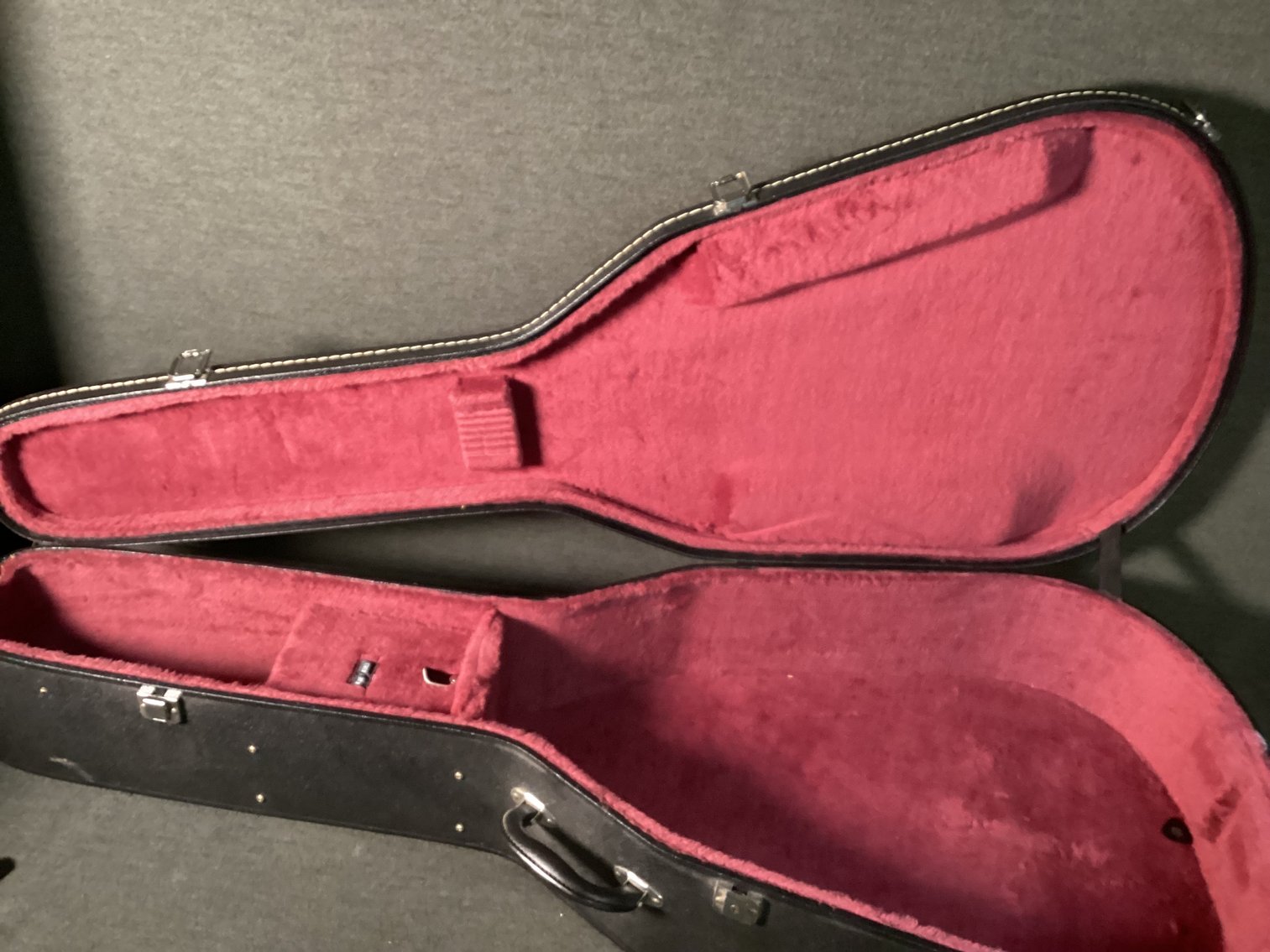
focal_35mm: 31
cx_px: 635
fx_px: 1137
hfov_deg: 58.3
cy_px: 476
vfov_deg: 45.4
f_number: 2.4
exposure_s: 1/40
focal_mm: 3.3
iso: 400
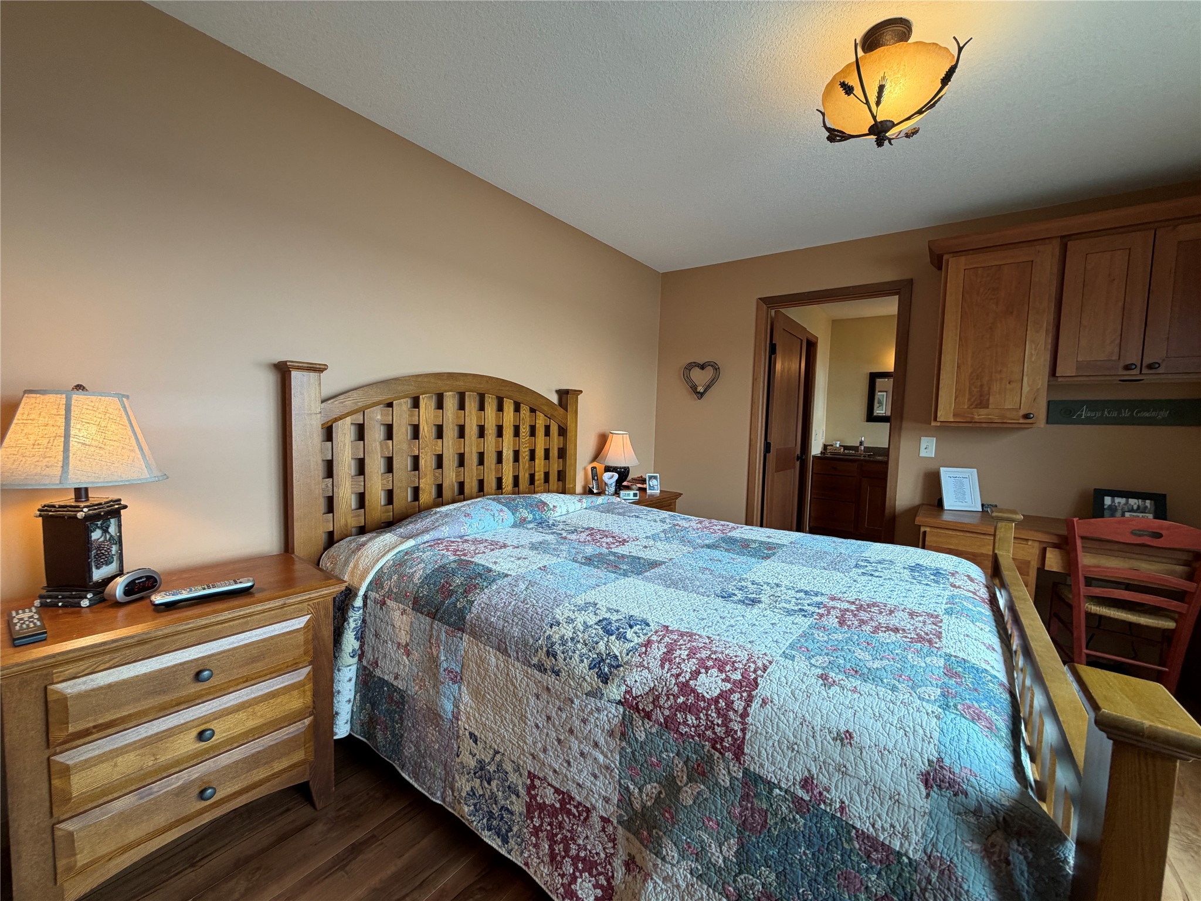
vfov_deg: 85.7
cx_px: 600
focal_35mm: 14
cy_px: 450
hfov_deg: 102.1
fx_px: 486
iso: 125
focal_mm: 2.22
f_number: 2.2
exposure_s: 1/120
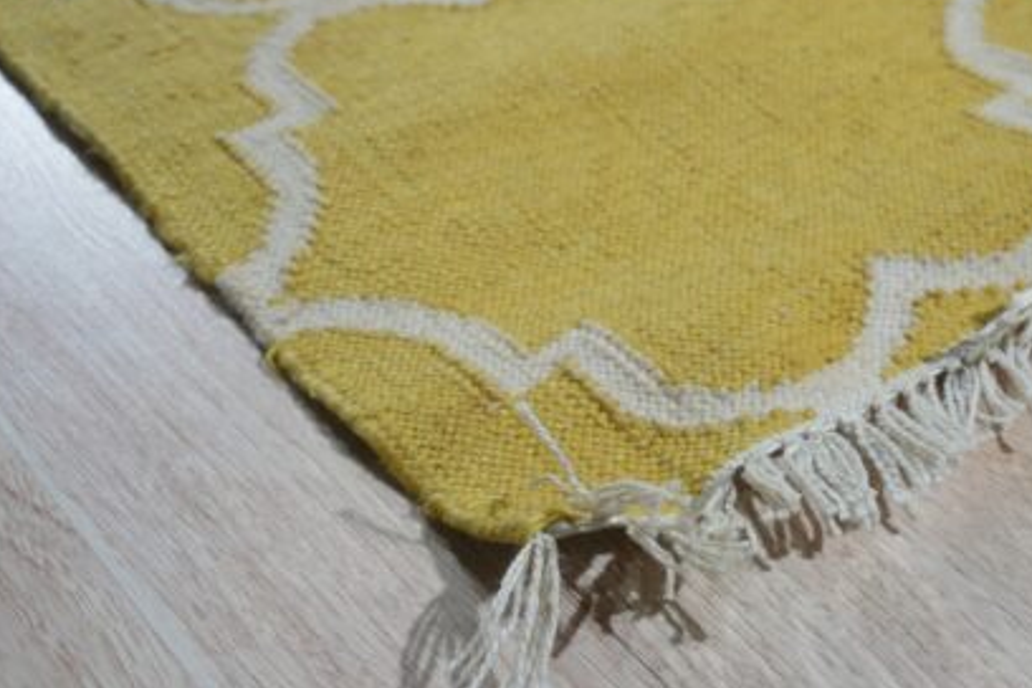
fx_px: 1519
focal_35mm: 53
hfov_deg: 37.3
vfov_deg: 25.4
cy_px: 430
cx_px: 650
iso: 500
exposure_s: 1/160
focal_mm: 36
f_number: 5.6
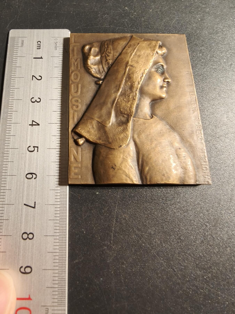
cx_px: 118
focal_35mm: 23
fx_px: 208
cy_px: 157
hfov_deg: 58.9
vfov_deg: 73.9
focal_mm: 2.32
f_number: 2
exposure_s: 1/50
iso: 160
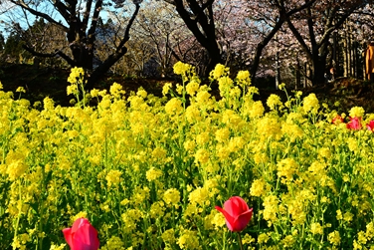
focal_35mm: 51
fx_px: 530
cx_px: 229
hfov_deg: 38.7
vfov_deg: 25.4
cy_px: 10
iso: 200
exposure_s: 1/320
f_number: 9
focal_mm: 24
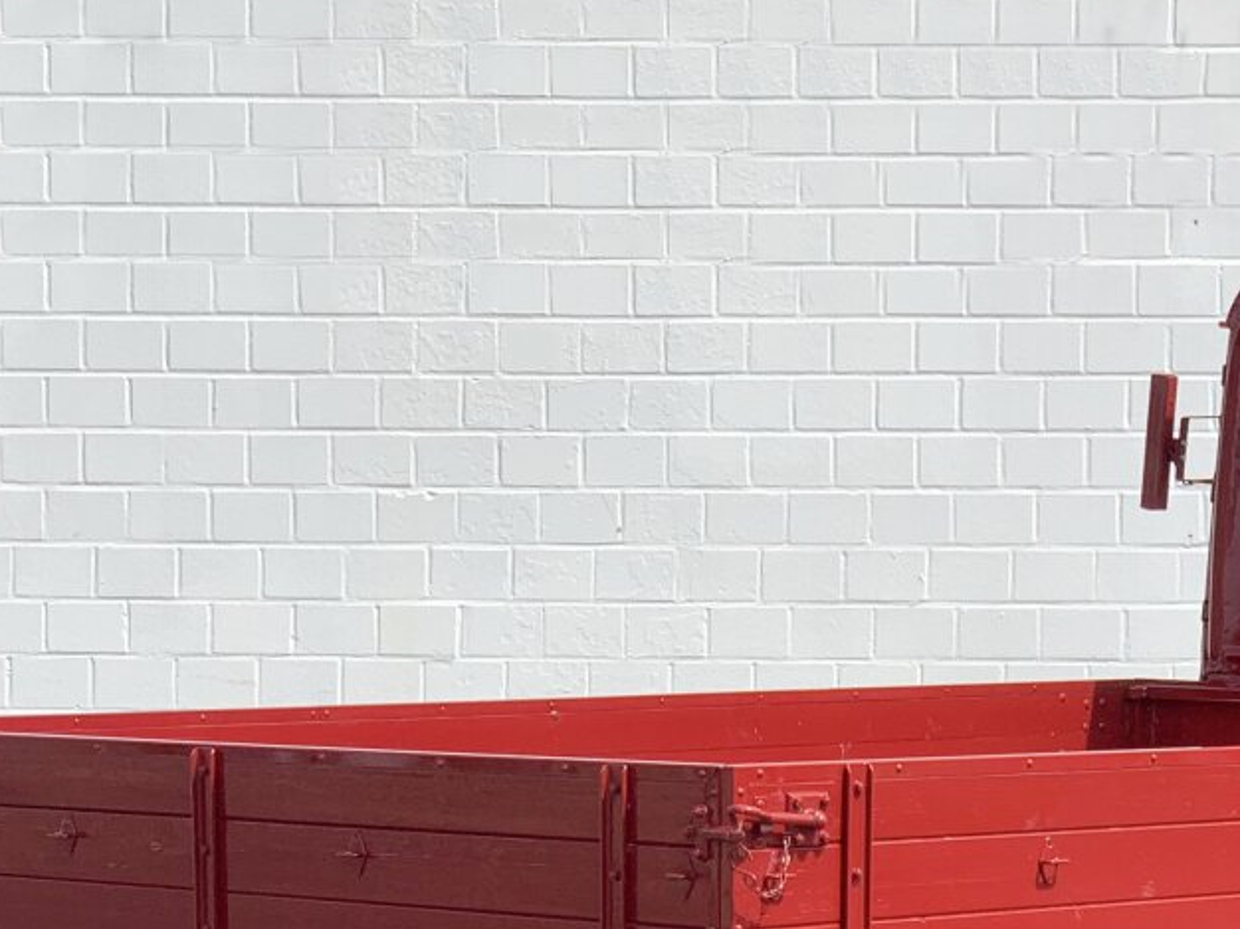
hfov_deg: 14.6
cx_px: 1210
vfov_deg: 11.0
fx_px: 4762
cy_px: 947
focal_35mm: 133
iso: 16
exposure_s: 1/940
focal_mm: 6
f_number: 2.4
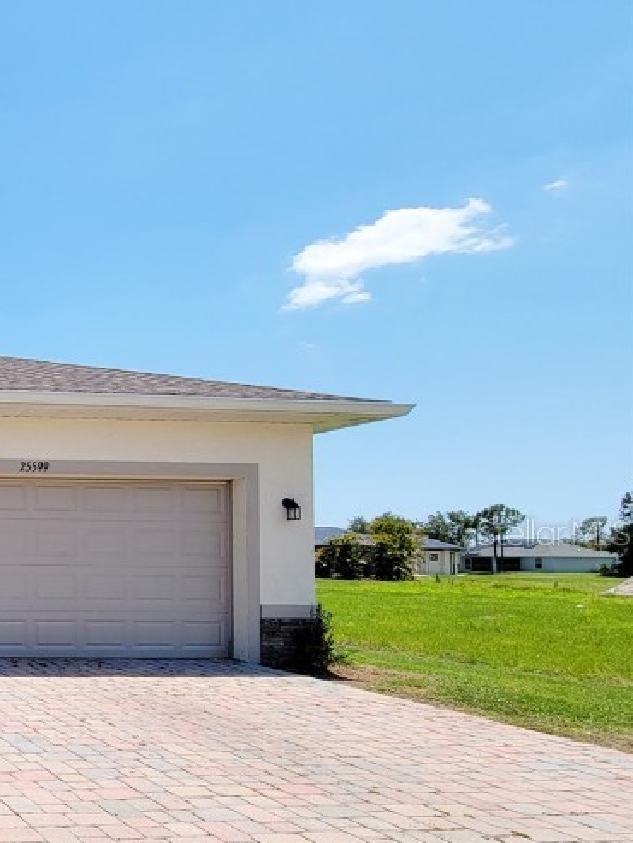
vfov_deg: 64.3
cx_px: -238
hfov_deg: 33.1
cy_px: 532
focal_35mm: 27
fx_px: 658
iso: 50
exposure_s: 1/2000
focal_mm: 2.2
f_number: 2.2
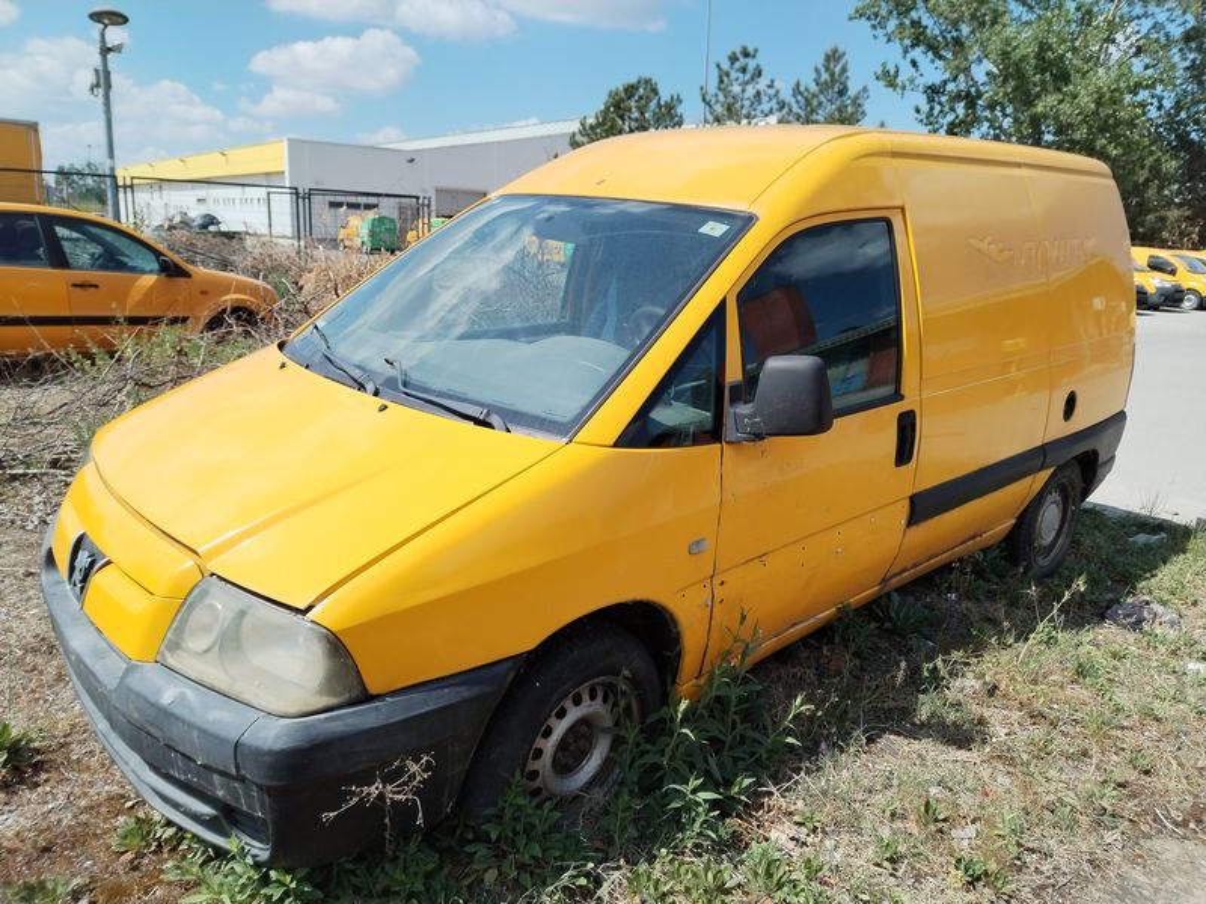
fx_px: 906
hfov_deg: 67.3
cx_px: 603
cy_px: 452
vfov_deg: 53.1
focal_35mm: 26
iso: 100
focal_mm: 4.75
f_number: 1.8
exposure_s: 1/1959
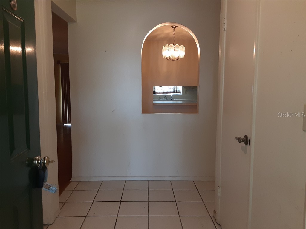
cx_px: 153
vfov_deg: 51.4
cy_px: 114
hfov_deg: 65.3
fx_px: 239
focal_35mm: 27
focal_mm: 2.91
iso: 200
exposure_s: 1/60
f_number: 1.9
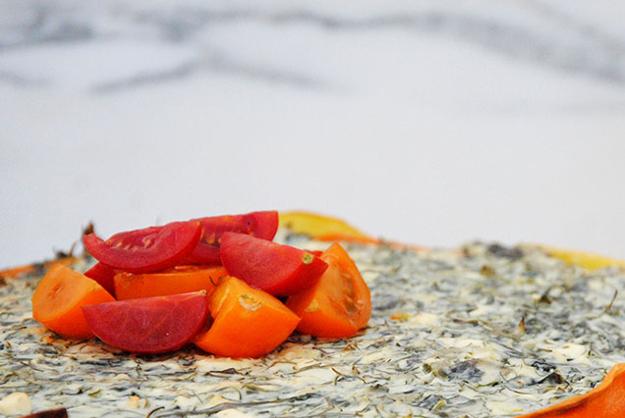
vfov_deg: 4.6
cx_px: 472
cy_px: 351
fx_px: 5162
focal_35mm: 297
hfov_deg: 6.9
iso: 800
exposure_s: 1/640
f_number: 6.3
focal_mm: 105
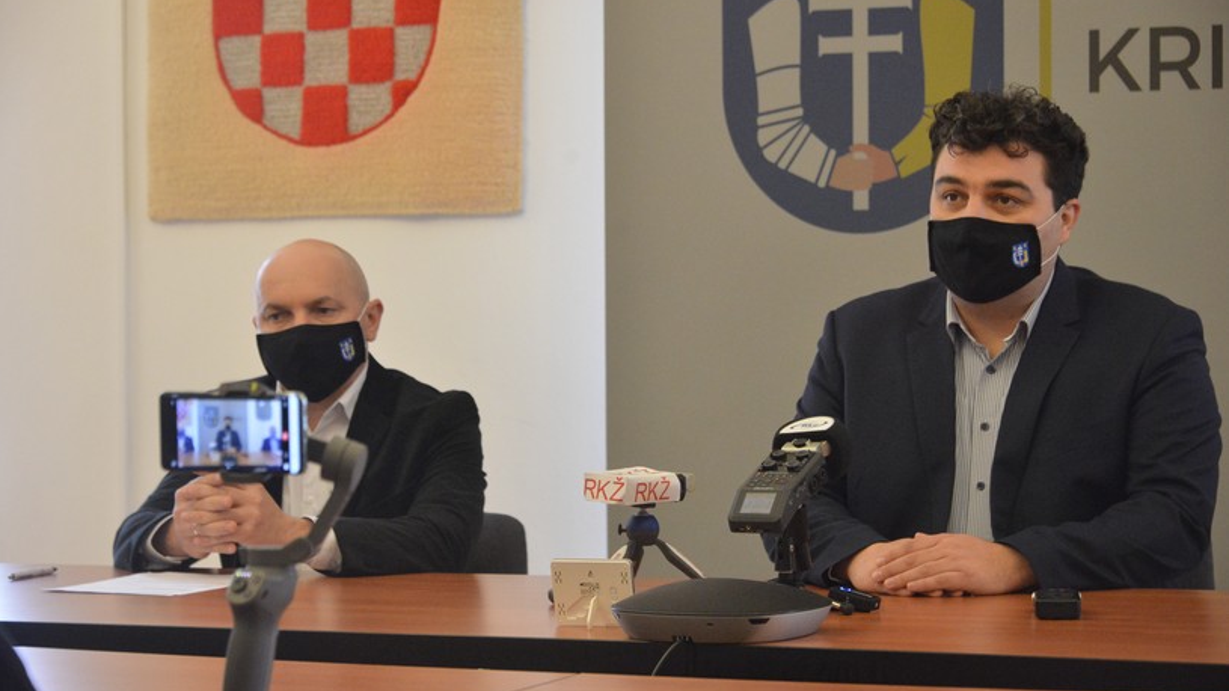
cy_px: 346
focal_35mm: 97
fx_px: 3160
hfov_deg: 22.0
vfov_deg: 12.5
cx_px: 614
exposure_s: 1/100
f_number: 5.3
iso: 6400
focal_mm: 92
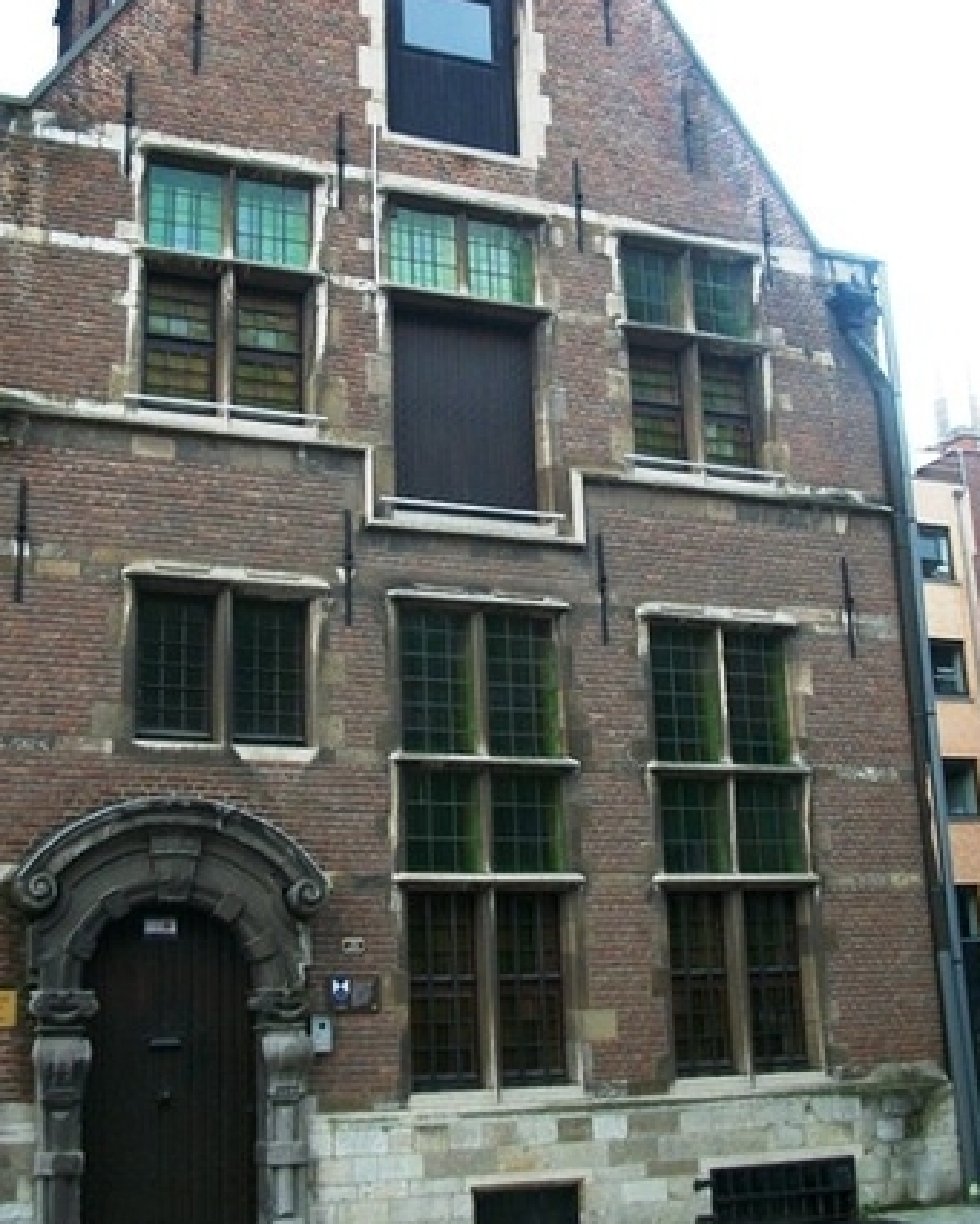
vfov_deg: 41.9
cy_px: 509
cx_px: 457
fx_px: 1595
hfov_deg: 34.1
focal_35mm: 44
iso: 80
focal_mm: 5.7
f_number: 2.9
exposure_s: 1/50
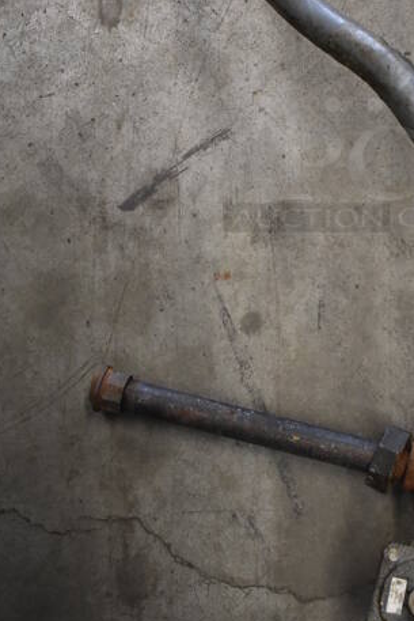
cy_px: 161
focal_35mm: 54
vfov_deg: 36.1
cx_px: 375
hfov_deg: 24.3
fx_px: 931
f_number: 3.5
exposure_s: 1/125
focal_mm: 18
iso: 1800
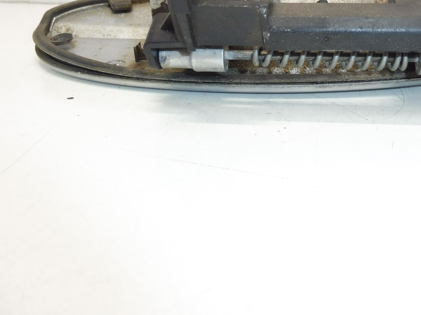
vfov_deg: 36.2
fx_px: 474
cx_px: 294
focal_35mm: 39
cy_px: 88
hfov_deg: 46.8
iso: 200
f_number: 3.5
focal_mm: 4.3
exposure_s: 1/60
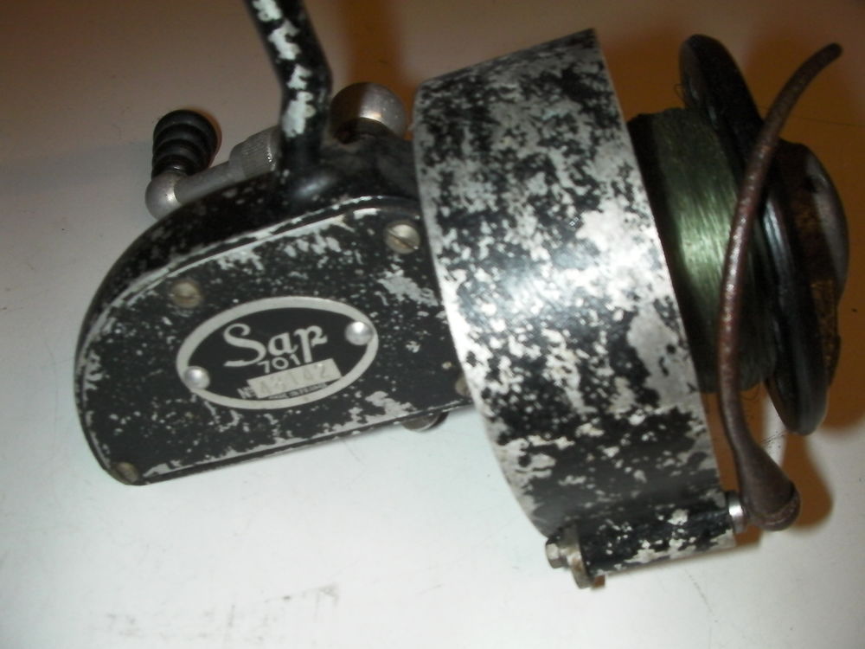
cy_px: 324
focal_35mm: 38
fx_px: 950
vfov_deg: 37.7
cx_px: 432
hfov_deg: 49.0
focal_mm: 6.3
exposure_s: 1/30
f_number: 5.6
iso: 200
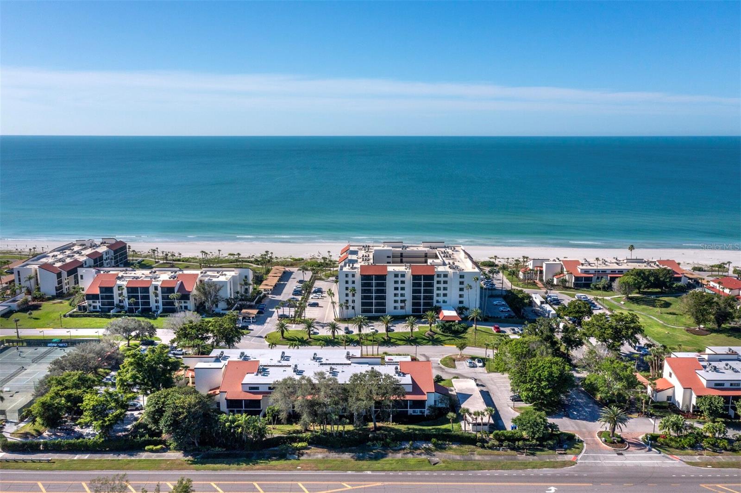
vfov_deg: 46.4
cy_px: 246
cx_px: 370
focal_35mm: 28
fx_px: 576
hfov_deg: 65.5
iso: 100
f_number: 7.1
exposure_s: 1/1250
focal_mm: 10.26
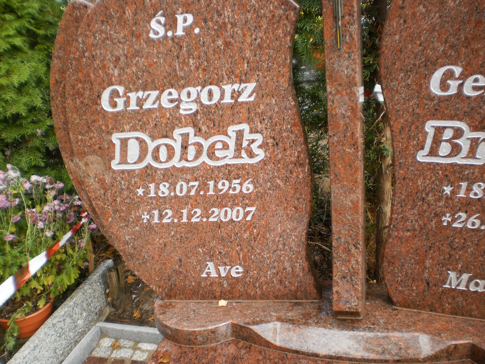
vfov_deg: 39.7
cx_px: 242
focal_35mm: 36
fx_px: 504
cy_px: 182
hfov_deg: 51.4
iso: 100
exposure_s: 1/80
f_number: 3.1
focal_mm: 6.3
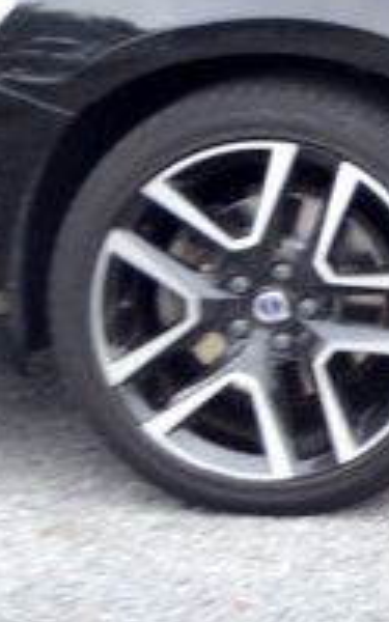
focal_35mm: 187
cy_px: -358
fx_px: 3172
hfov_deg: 6.3
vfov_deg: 10.7
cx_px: 1226
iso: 400
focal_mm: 24
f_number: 5.6
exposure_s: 1/125
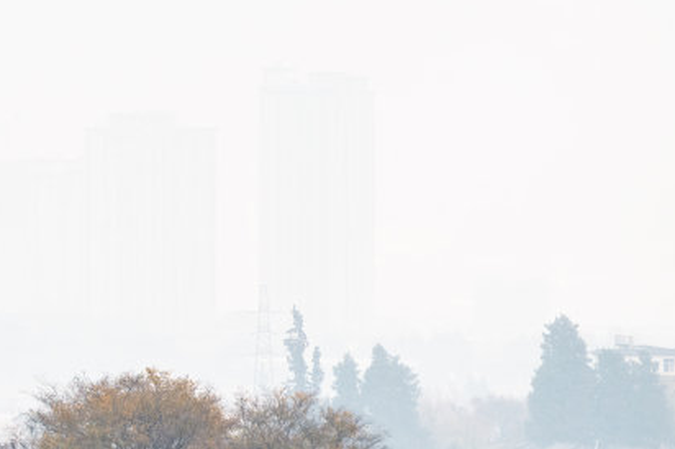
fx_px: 14557
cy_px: 353
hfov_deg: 2.6
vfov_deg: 1.8
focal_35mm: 777
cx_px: -401
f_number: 7.1
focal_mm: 200
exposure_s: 1/500
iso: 250
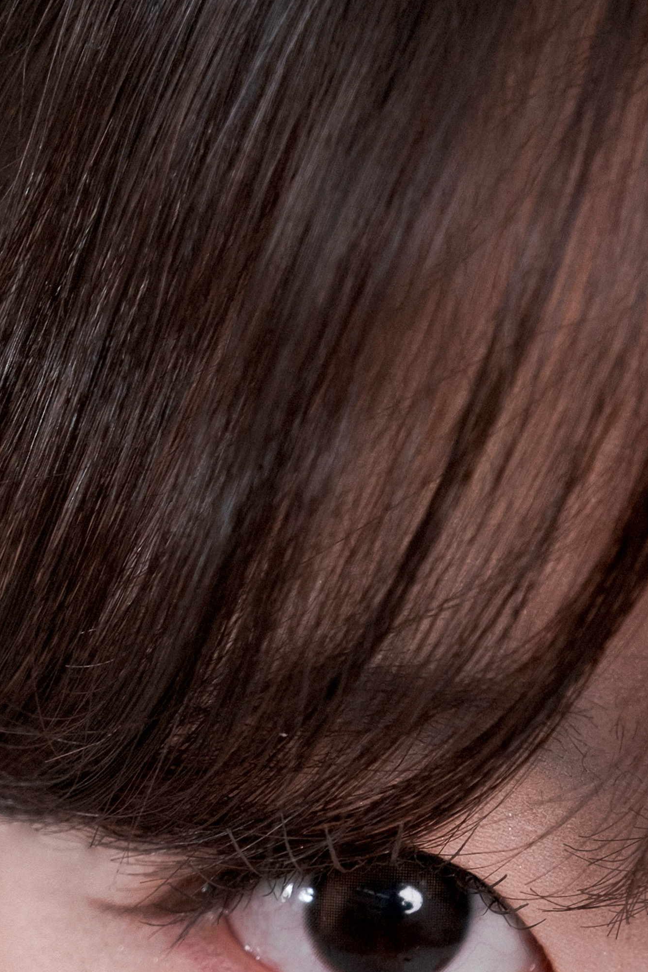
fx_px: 7019
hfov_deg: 5.3
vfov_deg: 7.9
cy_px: 1137
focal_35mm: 260
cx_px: 436
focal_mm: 55
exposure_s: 1/250
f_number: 4
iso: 200
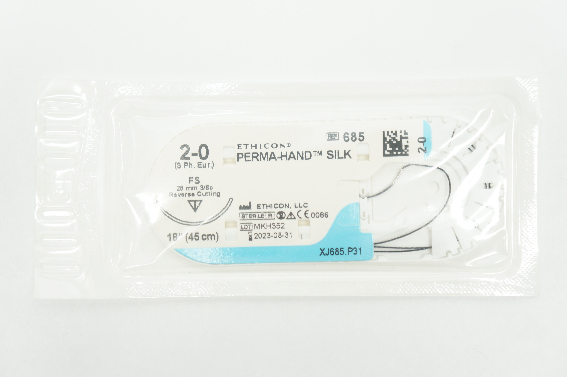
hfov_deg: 35.1
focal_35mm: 57
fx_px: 897
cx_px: 284
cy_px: 188
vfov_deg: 23.7
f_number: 4.5
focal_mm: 38
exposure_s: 1/60
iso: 400
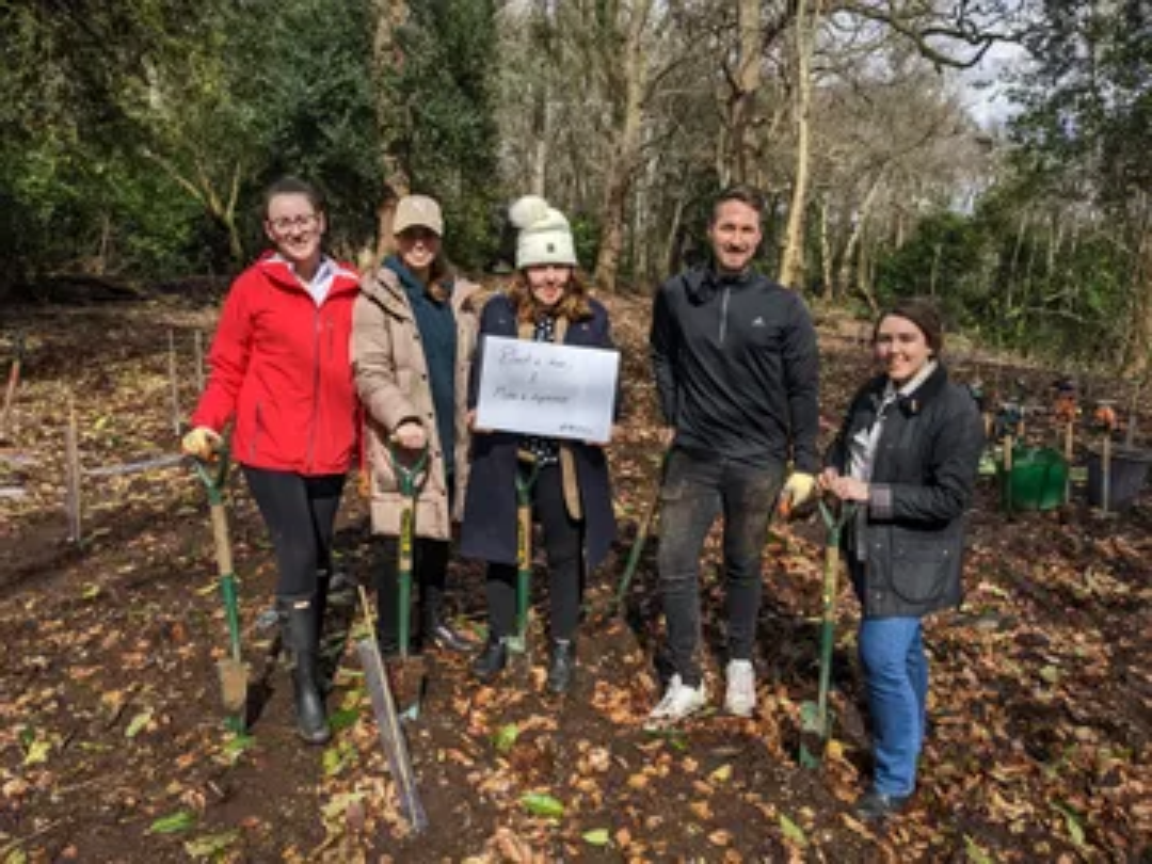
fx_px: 899
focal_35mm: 27
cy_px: 432
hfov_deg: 65.3
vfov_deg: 51.4
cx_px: 576
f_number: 1.73
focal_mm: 4.38
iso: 55
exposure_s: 1/2924
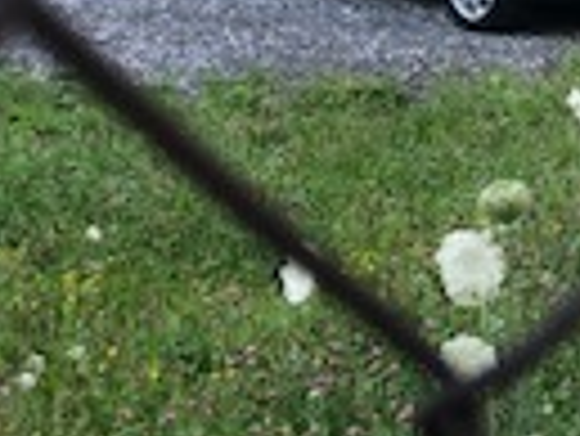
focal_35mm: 139
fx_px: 2331
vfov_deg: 10.6
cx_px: 895
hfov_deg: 13.3
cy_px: -40
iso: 25
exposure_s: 1/120
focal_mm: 3.99
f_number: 1.8
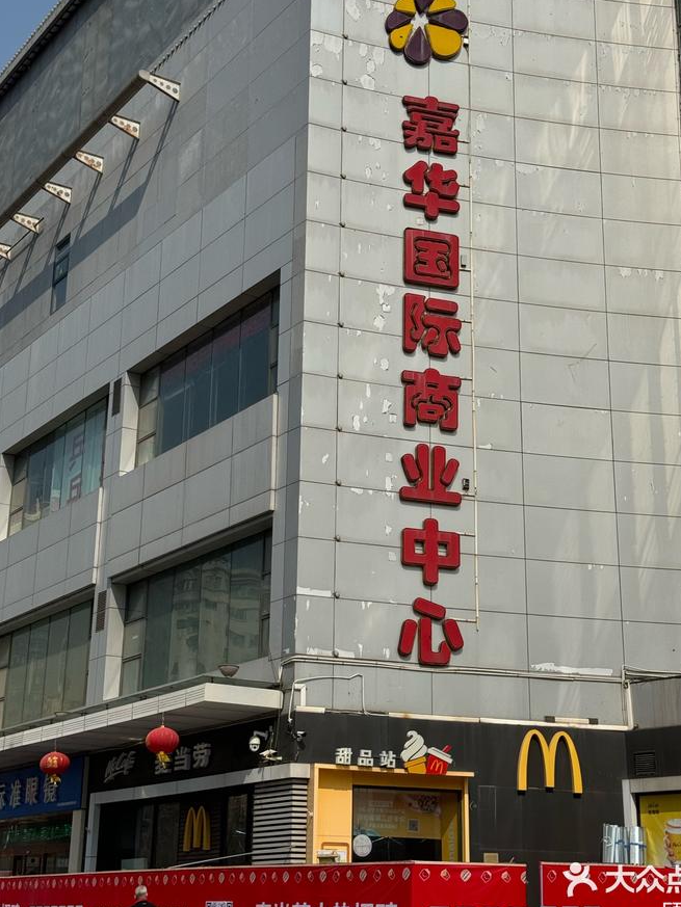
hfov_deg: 26.6
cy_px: 424
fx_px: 1442
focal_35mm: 55
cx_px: 355
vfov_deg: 34.9
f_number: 1.78
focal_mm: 6.76
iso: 64
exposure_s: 1/12346
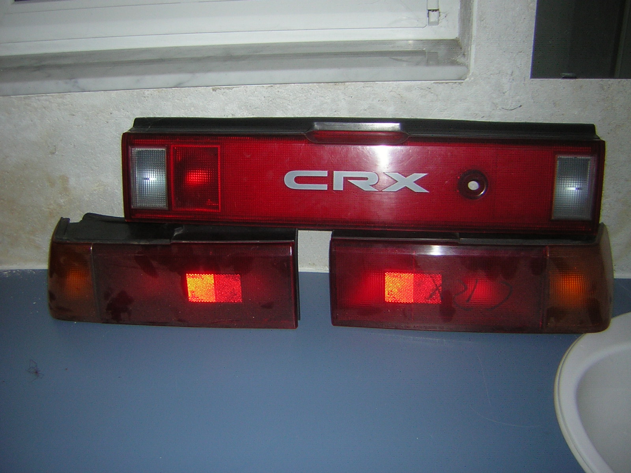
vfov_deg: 39.7
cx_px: 316
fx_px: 656
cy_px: 236
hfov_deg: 51.4
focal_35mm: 36
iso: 50
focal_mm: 4.7
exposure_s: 1/60.1
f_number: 2.6
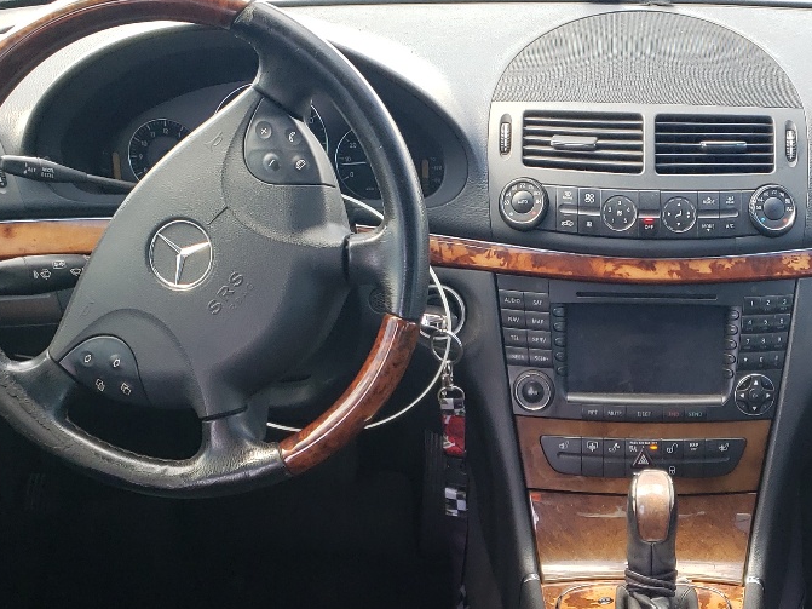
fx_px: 1454
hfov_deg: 30.4
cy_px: 670
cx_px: 660
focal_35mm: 62
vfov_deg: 22.3
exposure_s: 1/128
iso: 50
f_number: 1.5
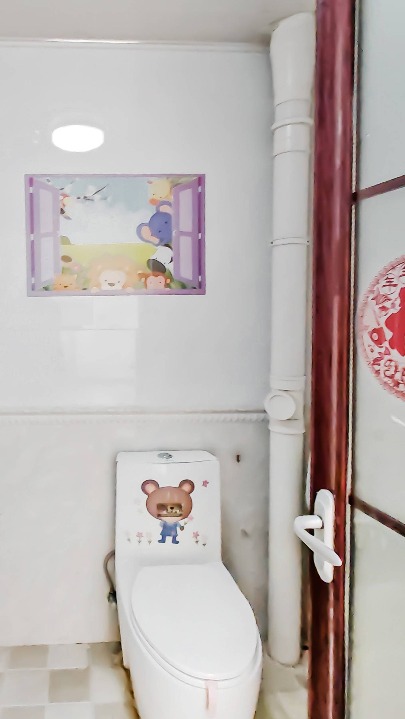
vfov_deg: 78.6
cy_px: 375
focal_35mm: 23
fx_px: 439
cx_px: 105
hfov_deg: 47.8
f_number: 2
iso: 2500
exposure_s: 1/25
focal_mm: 1.82
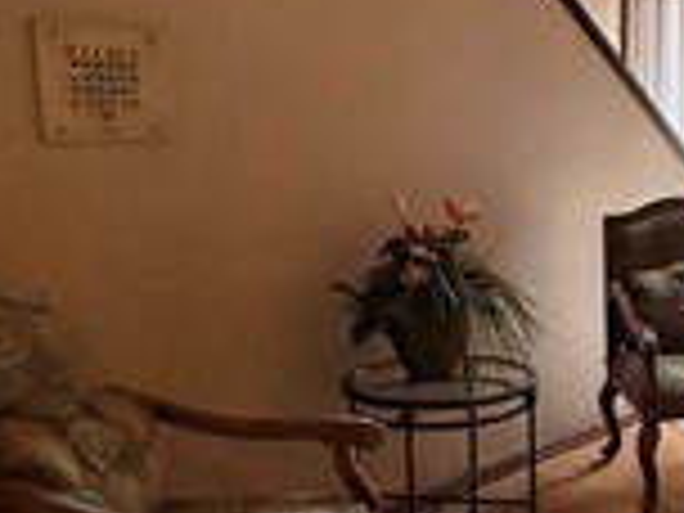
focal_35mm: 59
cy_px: 333
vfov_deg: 24.7
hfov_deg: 29.5
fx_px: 1166
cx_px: 752
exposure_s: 1/120
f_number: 2.2
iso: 250
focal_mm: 2.22
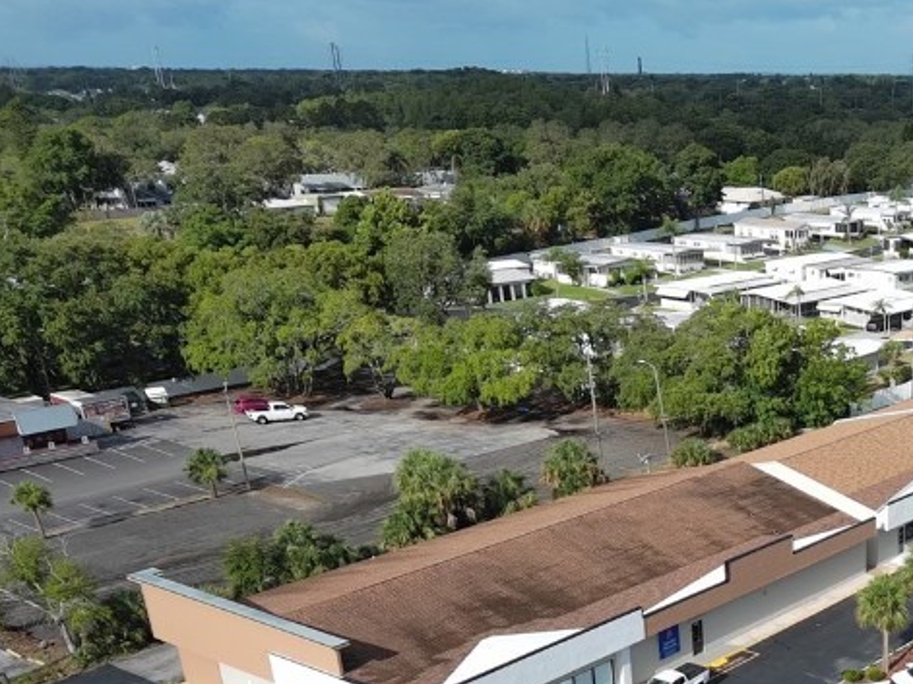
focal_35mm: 50
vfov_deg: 27.0
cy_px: 727
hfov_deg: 35.2
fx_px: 1318
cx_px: 880
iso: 108
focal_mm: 6.67
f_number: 1.9
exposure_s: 1/3289
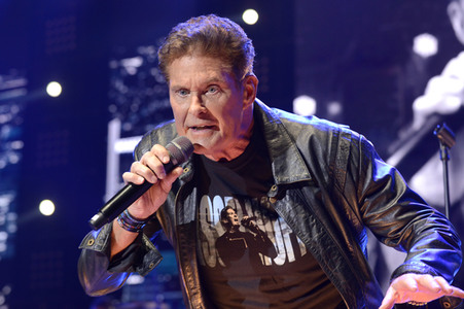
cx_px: 232
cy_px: 154
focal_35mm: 78
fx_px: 1005
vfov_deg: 17.5
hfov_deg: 26.0
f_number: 4.5
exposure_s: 1/320
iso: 2500
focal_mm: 78
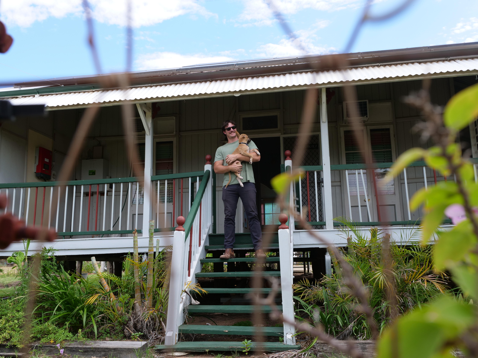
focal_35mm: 32
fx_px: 442
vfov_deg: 44.2
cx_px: 239
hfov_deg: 56.8
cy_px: 179
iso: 200
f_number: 5
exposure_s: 1/400
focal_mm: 16
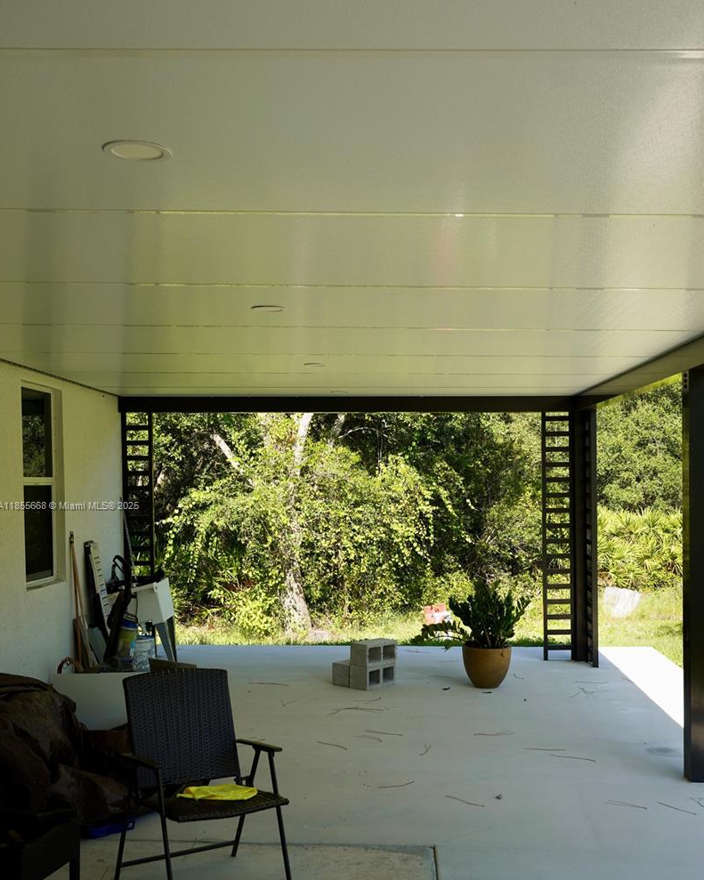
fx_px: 1068
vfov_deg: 44.7
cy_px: 506
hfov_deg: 36.5
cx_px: 352
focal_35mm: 41
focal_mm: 24
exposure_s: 1/160
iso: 100
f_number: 5.6
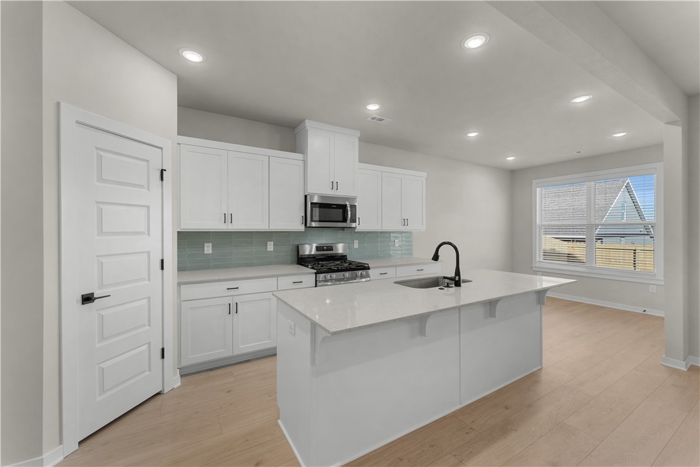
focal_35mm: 14
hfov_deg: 104.3
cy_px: 234
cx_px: 350
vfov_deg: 81.2
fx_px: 272
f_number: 8
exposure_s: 1/125
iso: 100
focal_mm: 14
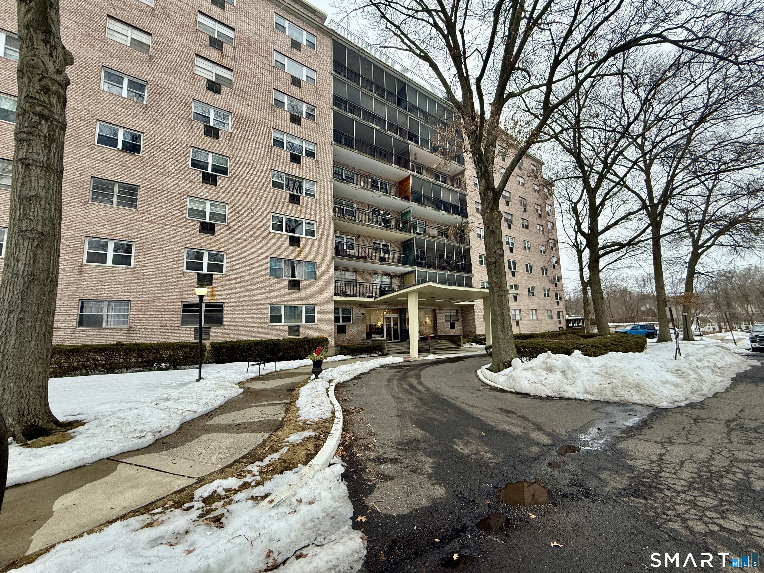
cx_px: 382
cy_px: 286
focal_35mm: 14
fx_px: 309
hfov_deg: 102.1
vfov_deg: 85.7
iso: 160
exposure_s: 1/99
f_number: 2.2
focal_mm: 2.22
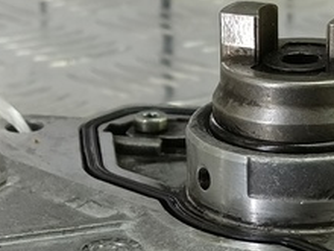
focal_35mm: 107
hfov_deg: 18.3
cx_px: 244
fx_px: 1032
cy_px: 298
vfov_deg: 13.5
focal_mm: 4.11
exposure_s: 1/50
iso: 128
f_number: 1.6
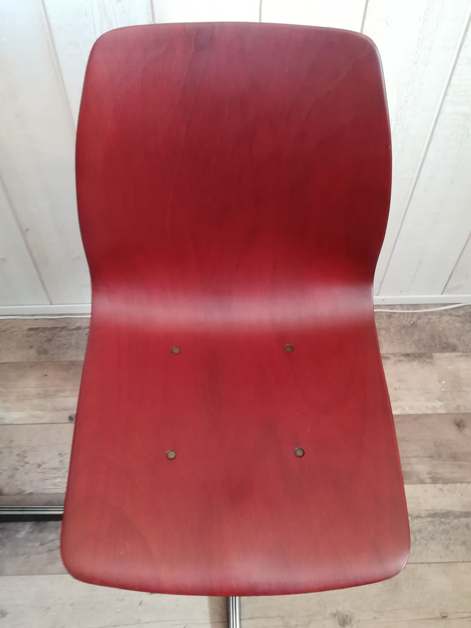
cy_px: 314
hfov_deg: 42.9
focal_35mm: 33
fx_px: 599
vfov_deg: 55.4
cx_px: 236
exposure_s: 1/33.3
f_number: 2.2
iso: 400
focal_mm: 3.83
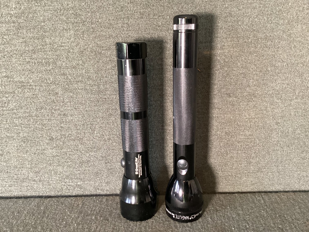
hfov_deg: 58.3
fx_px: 277
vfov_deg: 45.4
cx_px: 154
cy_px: 116
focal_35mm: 31
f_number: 2.4
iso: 400
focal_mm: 3.3
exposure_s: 1/30
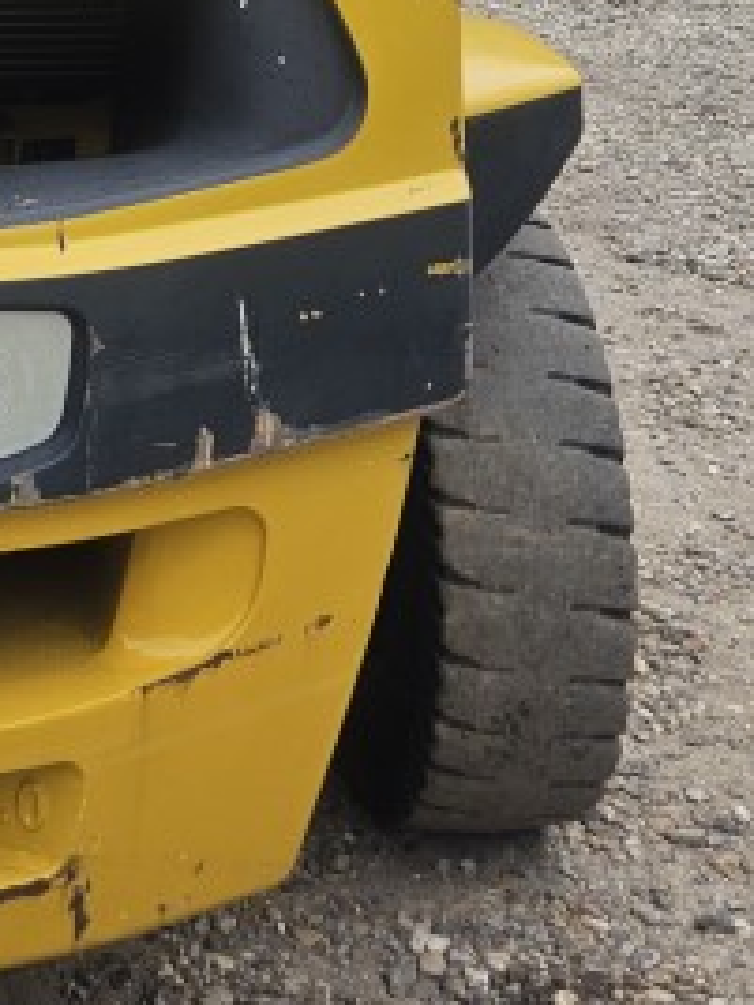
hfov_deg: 16.2
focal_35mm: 88
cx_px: -105
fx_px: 2556
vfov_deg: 21.2
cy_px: -71
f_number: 1.8
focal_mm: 5.4
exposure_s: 1/423
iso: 25
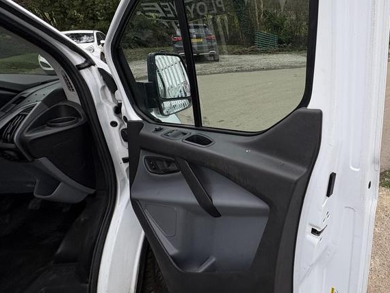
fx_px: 248
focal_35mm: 22
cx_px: 305
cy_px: 120
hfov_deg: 69.8
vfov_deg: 60.7
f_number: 2.2
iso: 40
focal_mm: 2.22
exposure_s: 1/224
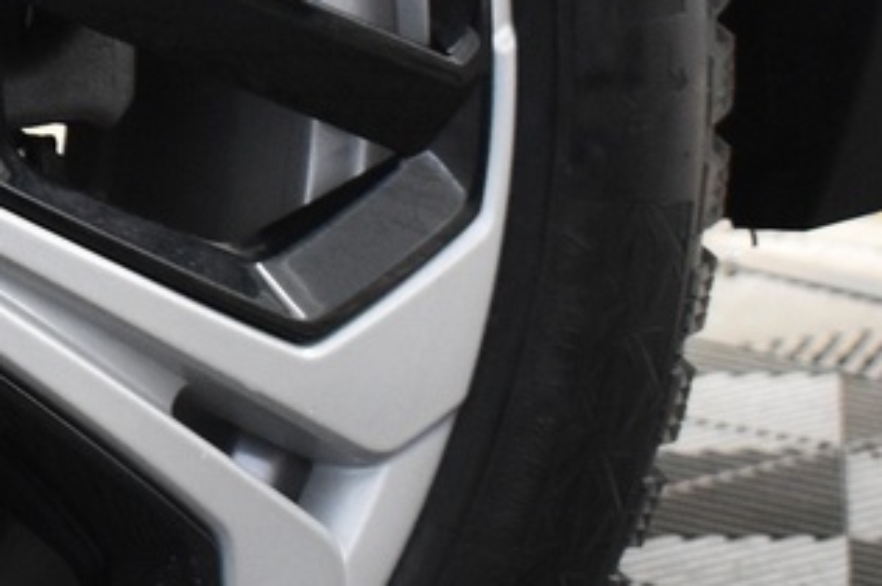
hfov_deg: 8.6
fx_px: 5654
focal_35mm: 231
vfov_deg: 5.9
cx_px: -642
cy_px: 45
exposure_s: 1/50
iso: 1800
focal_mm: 30
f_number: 4.2
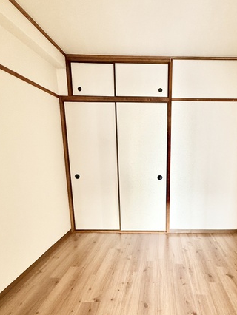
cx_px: 161
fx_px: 210
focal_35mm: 23
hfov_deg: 57.4
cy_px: 197
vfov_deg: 72.6
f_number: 2.2
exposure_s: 1/77
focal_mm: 2.22
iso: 320
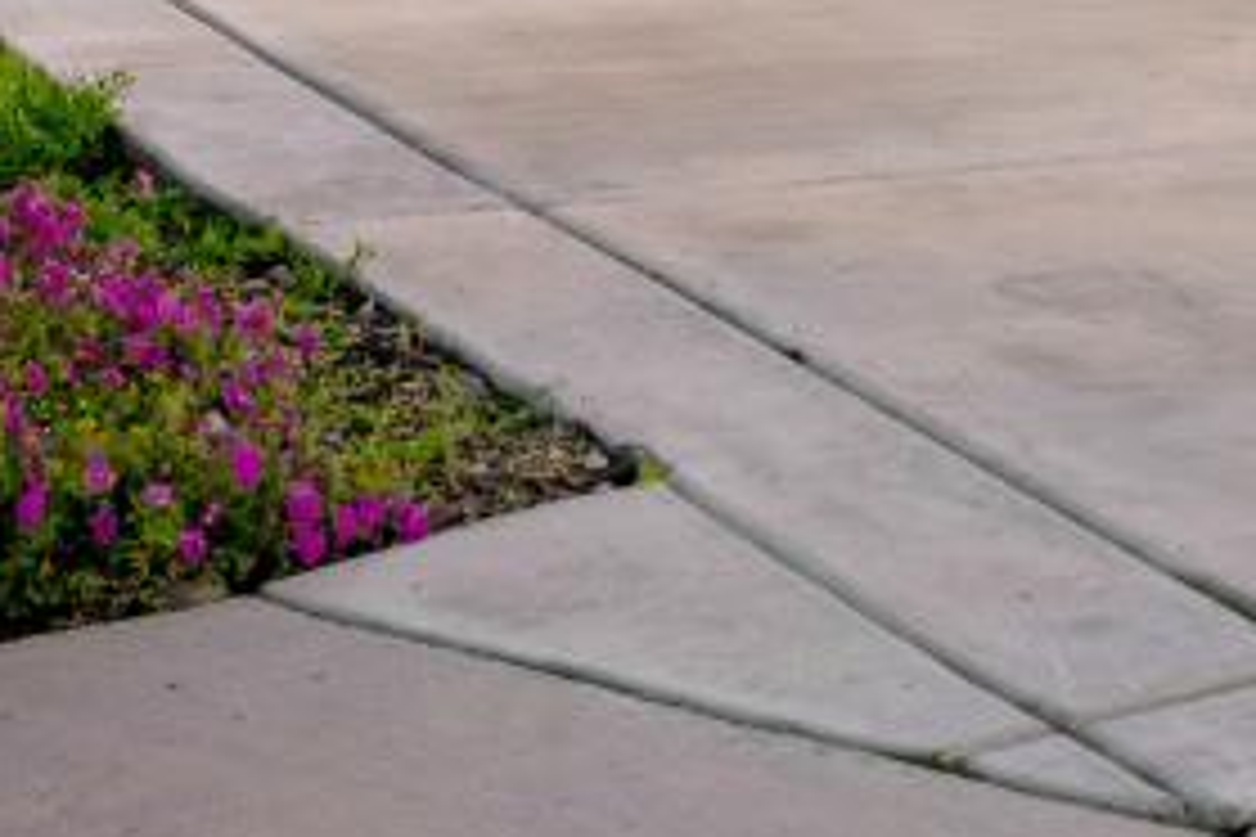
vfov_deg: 8.1
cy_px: -1064
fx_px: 5480
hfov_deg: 12.5
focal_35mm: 157
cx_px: 1859
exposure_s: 2.5
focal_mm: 29.2
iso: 400
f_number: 9
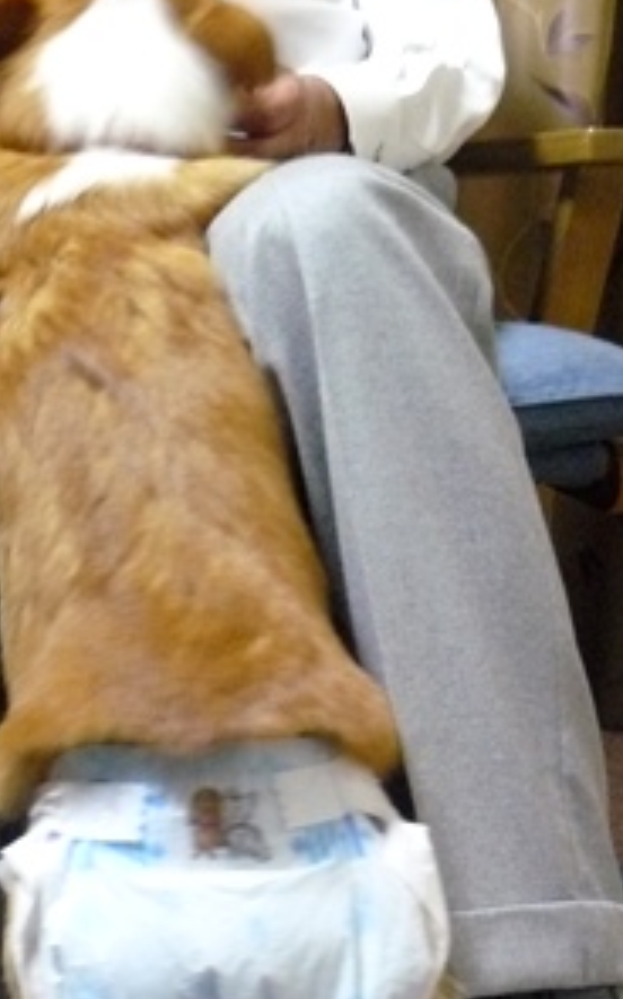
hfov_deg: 22.2
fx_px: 1578
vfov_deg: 35.0
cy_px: 579
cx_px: 196
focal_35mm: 58
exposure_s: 1/13
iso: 400
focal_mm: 6
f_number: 2.8
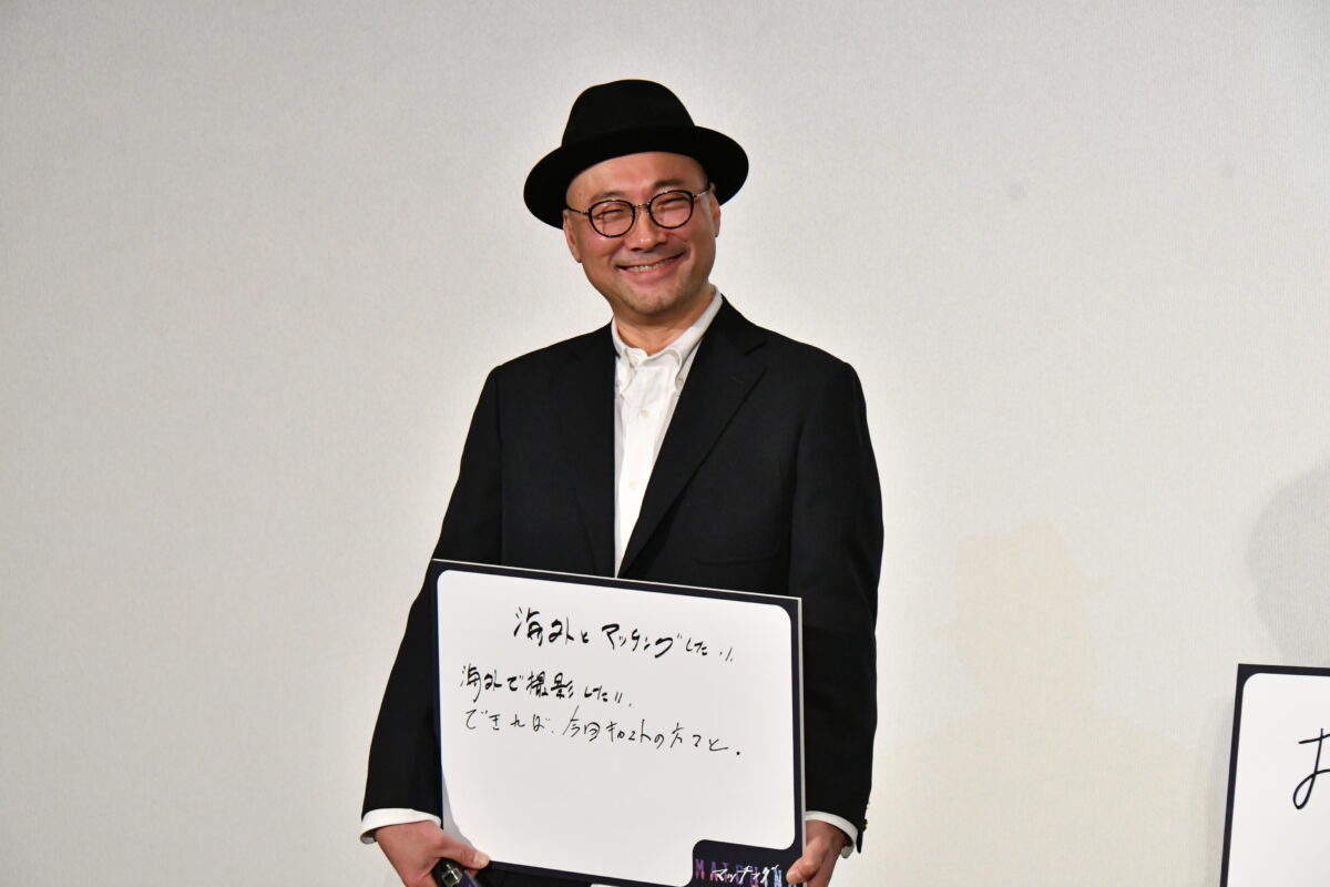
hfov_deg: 13.0
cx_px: 665
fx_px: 5818
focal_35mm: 158
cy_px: 444
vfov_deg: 8.7
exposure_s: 1/200
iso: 6400
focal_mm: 105
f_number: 8
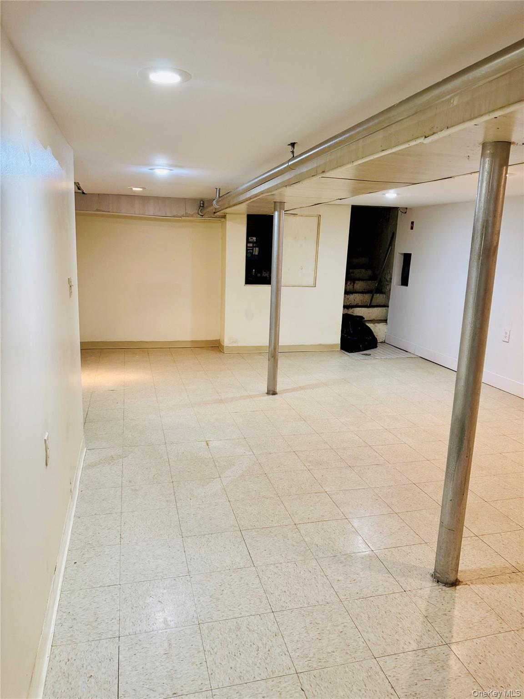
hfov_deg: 56.8
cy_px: 350
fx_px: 484
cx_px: 262
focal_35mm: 24
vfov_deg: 71.6
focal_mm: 6.76
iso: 200
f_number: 1.78
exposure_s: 1/60
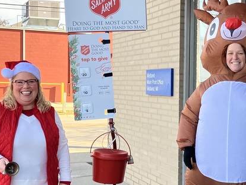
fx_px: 490
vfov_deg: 21.3
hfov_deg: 27.9
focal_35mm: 69
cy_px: 110
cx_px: 171
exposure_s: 1/368
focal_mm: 3.99
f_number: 1.8
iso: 32
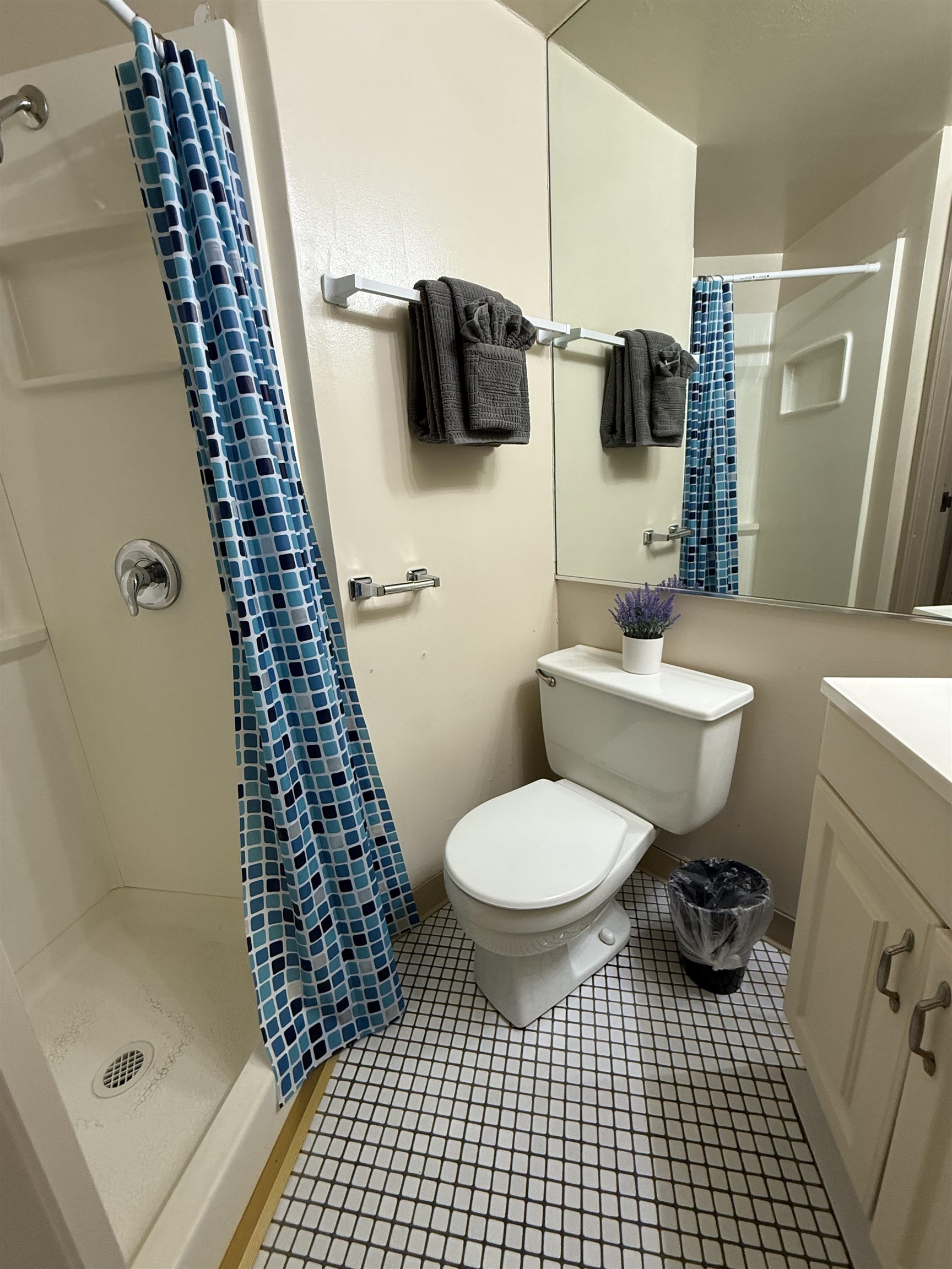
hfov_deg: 85.7
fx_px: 513
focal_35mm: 14
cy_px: 634
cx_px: 476
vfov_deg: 102.1
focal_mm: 2.22
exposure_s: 1/120
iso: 250
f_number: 2.2
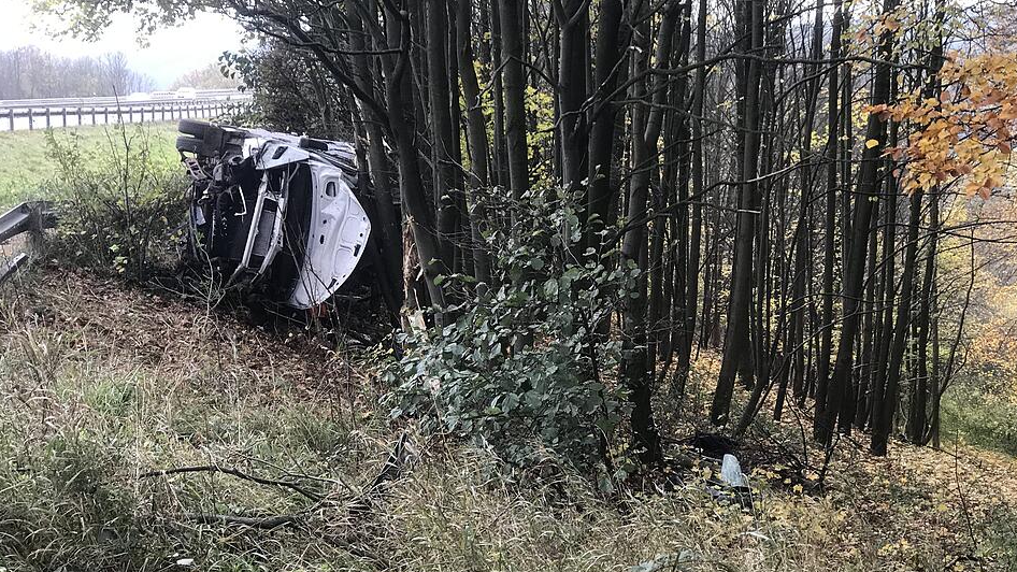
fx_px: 1699
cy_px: 316
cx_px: 511
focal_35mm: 63
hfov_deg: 33.3
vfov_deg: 19.1
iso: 40
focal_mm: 6.6
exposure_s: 1/50
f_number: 2.8
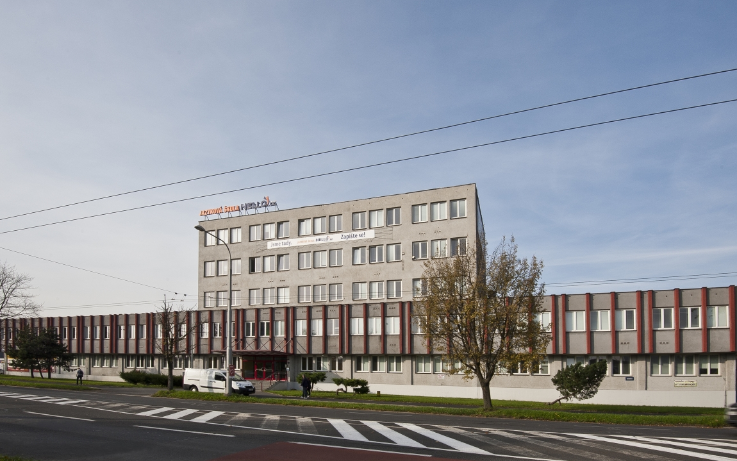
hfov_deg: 94.4
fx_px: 341
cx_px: 363
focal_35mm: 17
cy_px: 237
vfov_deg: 68.0
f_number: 14
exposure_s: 1/80
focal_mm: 16
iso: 200
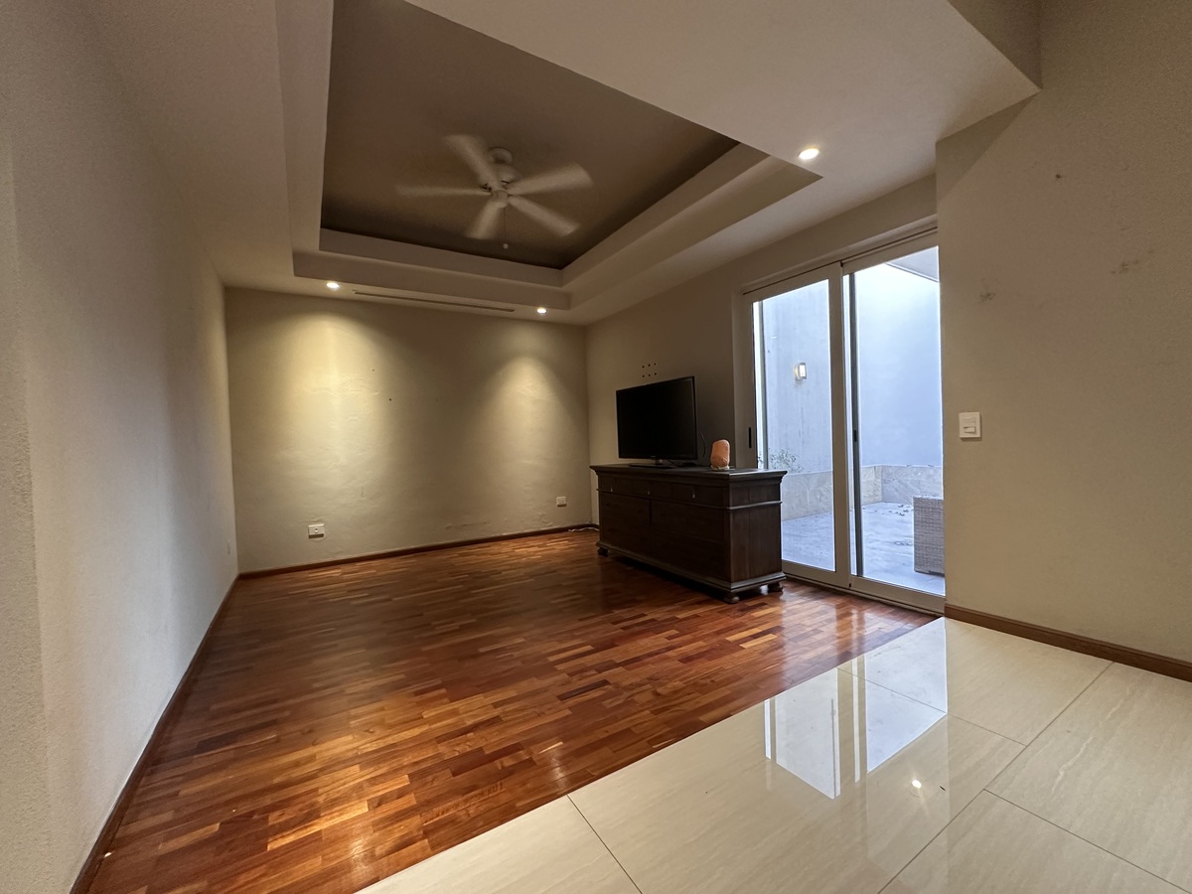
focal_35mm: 14
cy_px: 447
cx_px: 596
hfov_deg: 102.1
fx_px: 482
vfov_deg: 85.7
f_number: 2.2
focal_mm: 2.22
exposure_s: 1/60
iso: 500
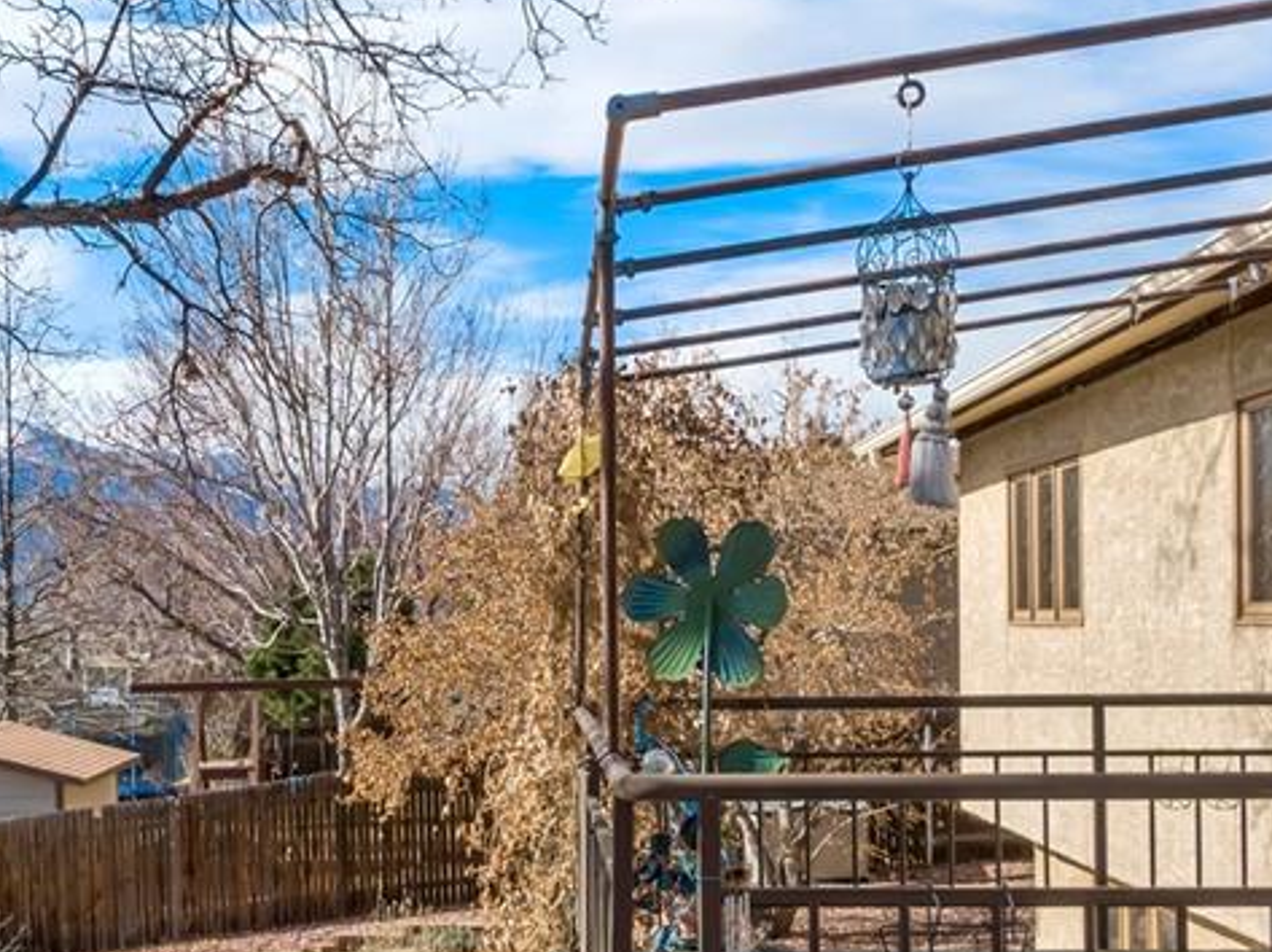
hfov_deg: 36.6
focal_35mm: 52
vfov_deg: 27.8
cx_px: 463
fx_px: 1909
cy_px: 645
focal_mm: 4.39
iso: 100
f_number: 2.8
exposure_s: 1/30
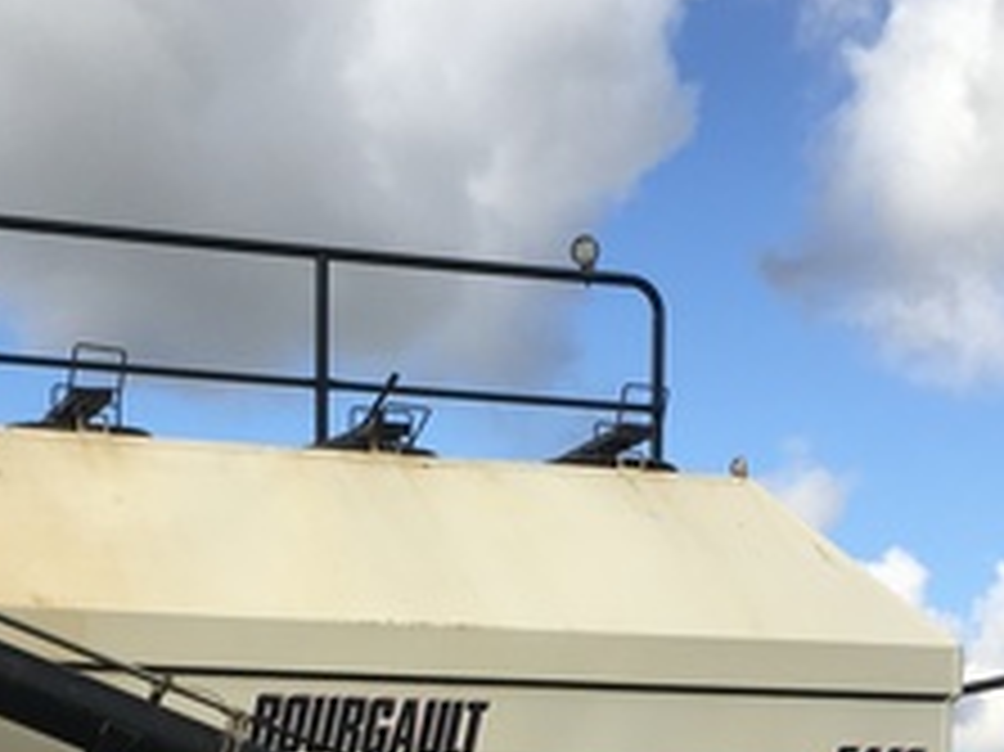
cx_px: 342
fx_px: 2493
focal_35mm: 86
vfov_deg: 16.2
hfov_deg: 22.7
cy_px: 988
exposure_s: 1/1068
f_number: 2.2
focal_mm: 4.15
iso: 25
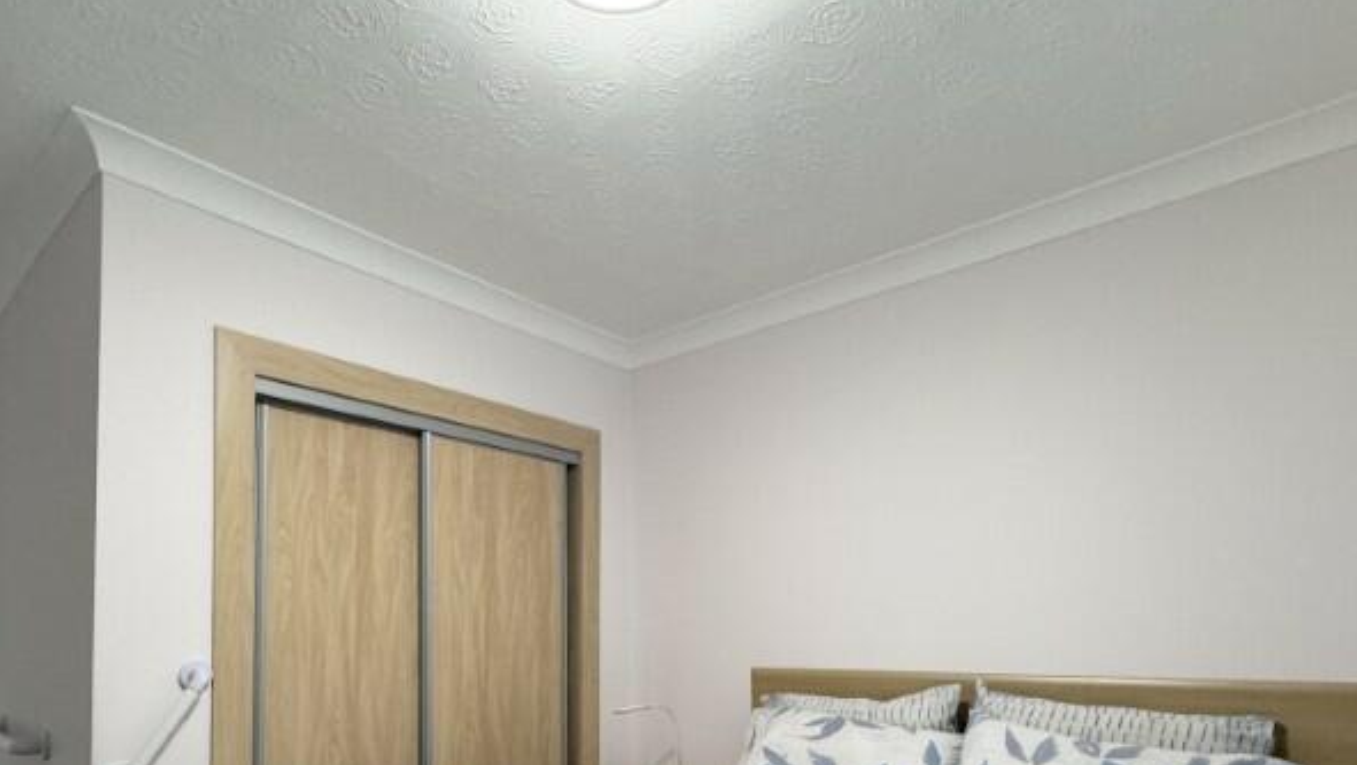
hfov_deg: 80.9
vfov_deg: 48.6
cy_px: 613
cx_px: 610
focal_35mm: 22
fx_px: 792
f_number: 2.2
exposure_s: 1/100
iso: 200
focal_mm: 2.22
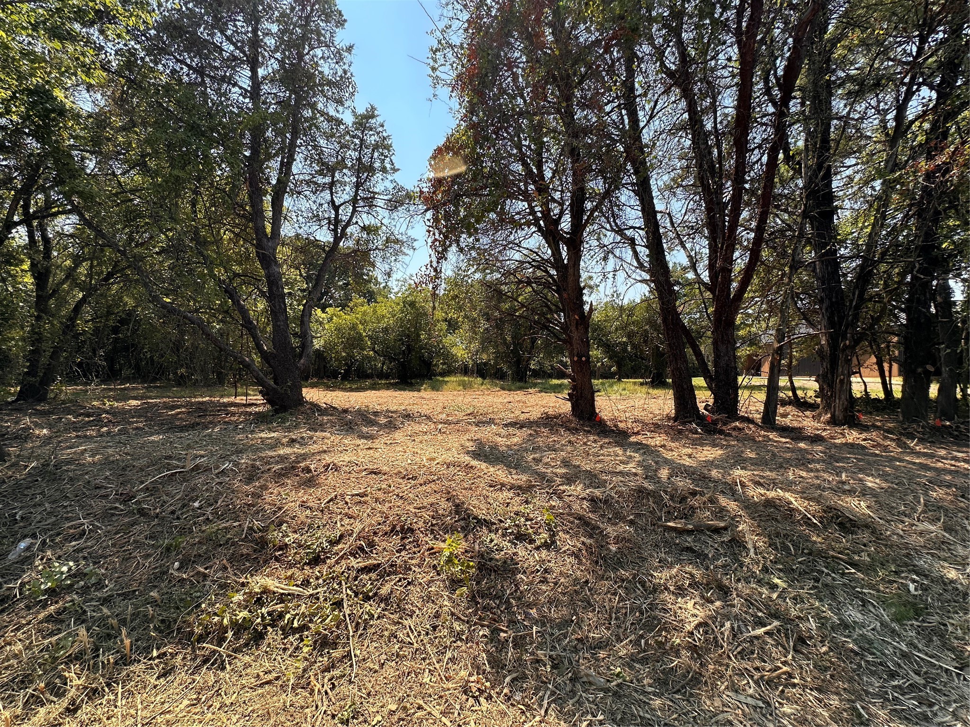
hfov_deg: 102.1
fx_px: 392
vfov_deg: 85.7
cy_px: 364
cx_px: 485
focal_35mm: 14
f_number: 2.2
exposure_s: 1/868
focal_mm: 2.22
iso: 40
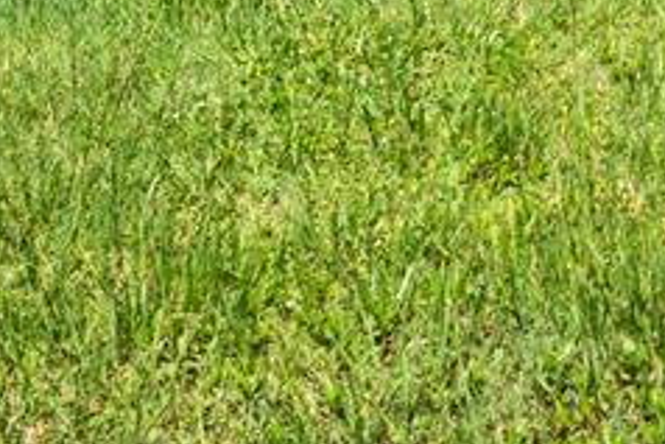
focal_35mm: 129
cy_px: -320
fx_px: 2384
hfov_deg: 15.3
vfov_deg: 10.1
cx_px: 819
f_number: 7.1
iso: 100
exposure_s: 1/400
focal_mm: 30
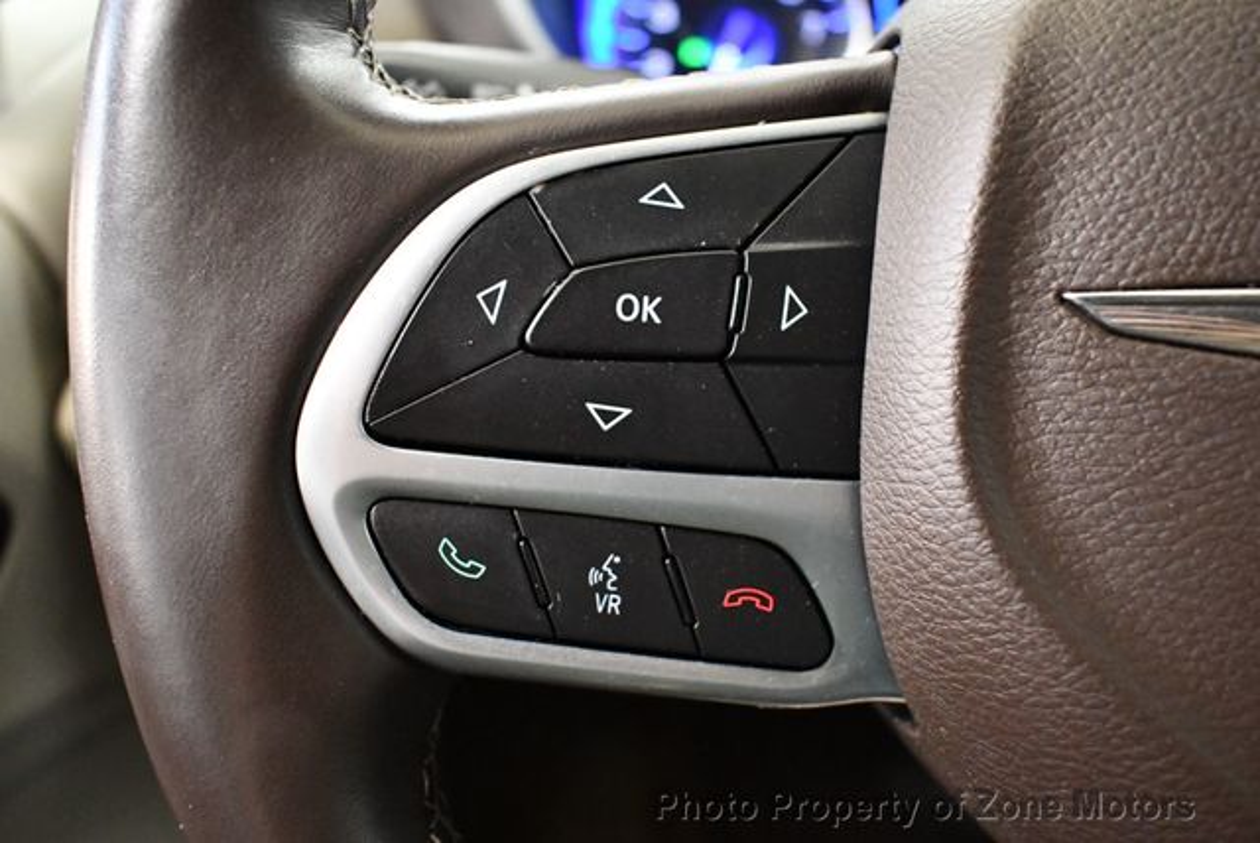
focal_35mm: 36
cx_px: 630
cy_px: 422
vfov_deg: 36.9
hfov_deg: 53.1
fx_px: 1261
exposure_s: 1/60
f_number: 3.5
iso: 4000
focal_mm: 18
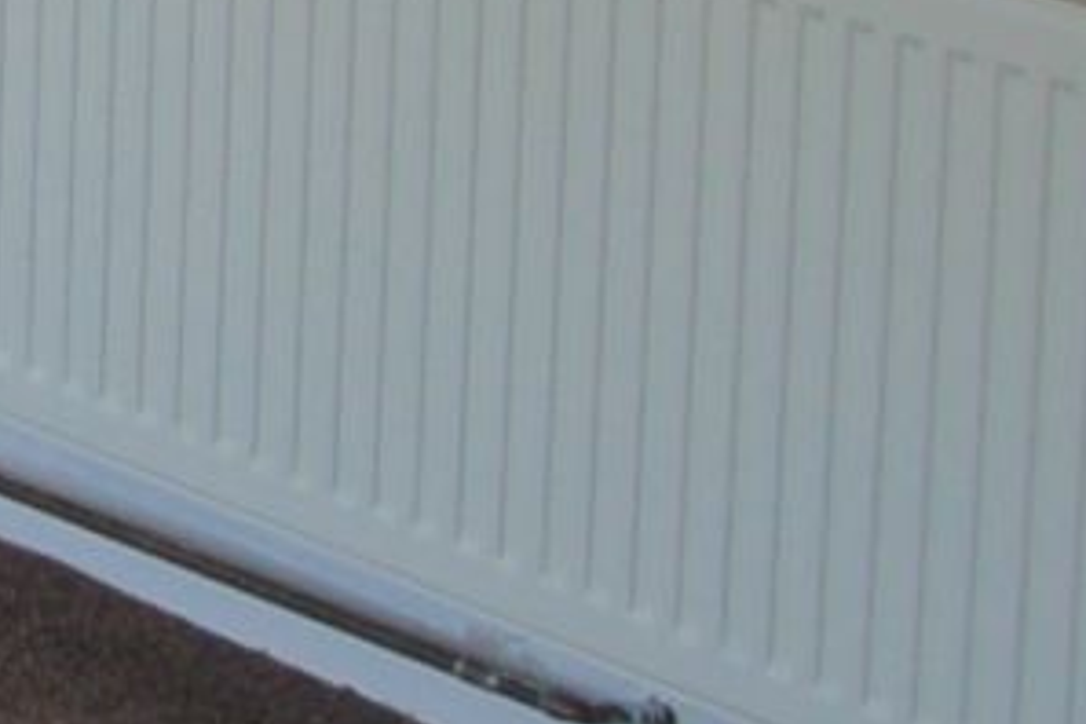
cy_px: -1165
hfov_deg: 9.0
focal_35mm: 186
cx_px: -2183
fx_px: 5611
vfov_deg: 6.9
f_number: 6.3
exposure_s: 1/160
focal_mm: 18
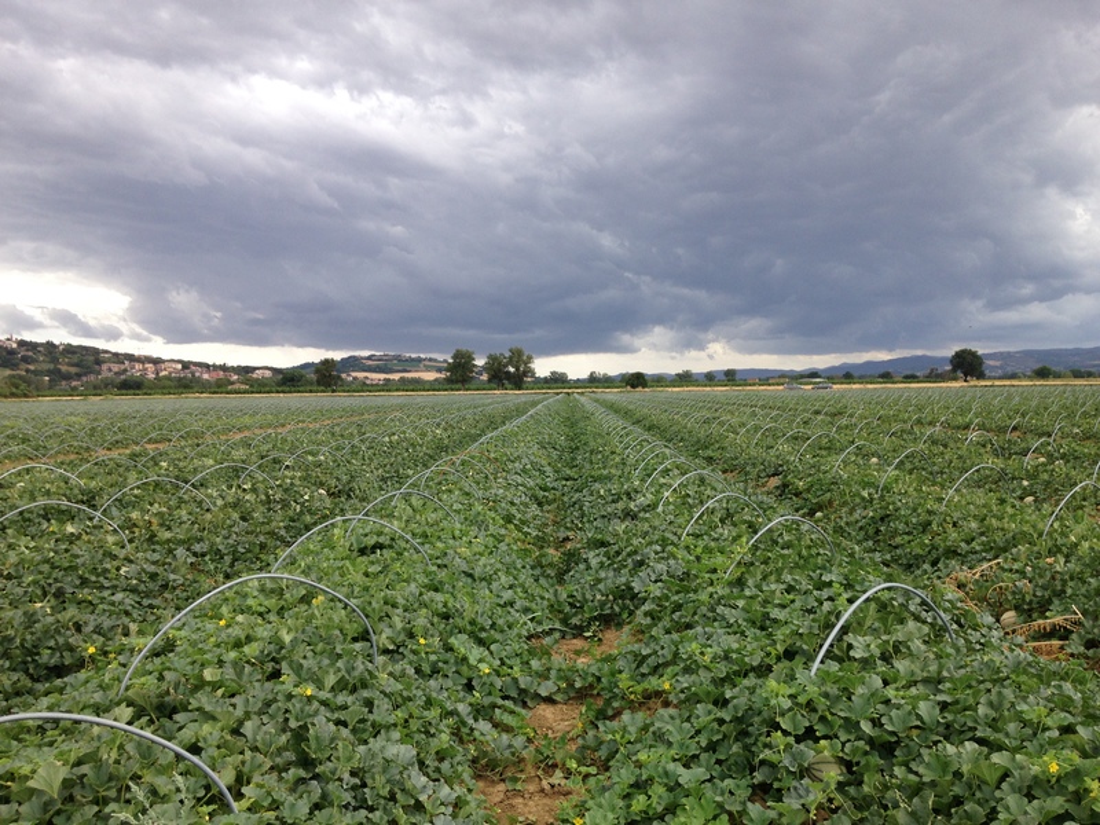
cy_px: 412
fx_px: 1049
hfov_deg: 55.4
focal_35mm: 33
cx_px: 550
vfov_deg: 42.9
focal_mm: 4.12
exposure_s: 1/623
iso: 50
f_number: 2.4
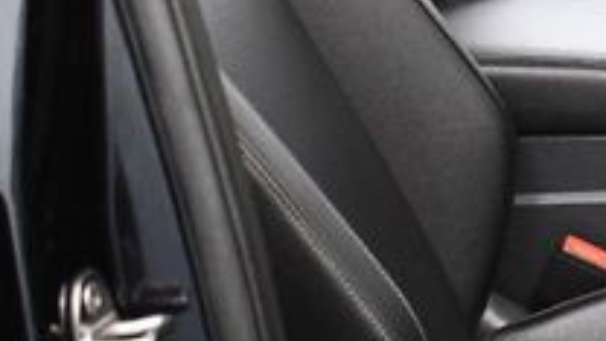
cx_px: 804
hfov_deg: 17.3
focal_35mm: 116
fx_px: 1864
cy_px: 60
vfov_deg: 10.4
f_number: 3.5
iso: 3200
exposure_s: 1/125
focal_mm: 18
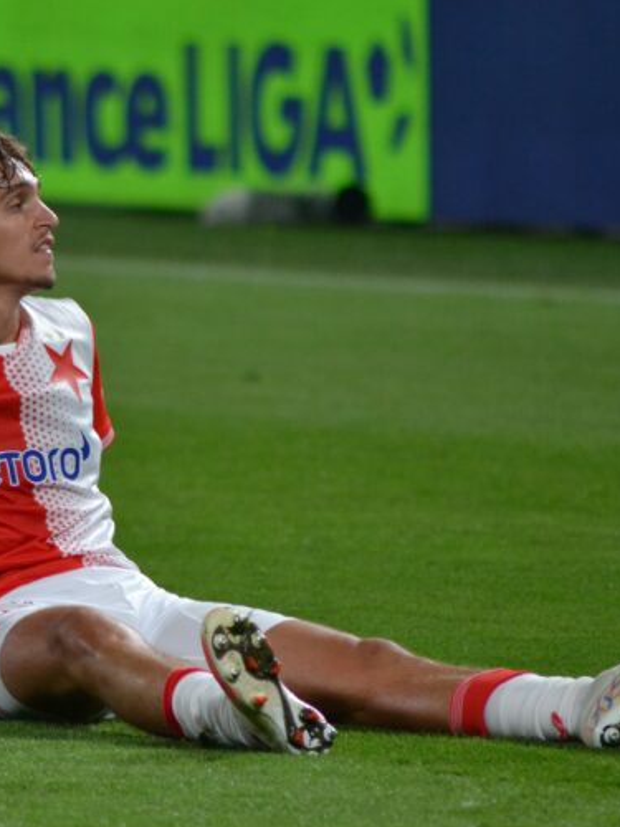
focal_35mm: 664
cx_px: 73
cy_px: 418
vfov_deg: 3.0
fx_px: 15857
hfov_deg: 2.2
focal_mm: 300
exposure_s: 1/500
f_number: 5.6
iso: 1600
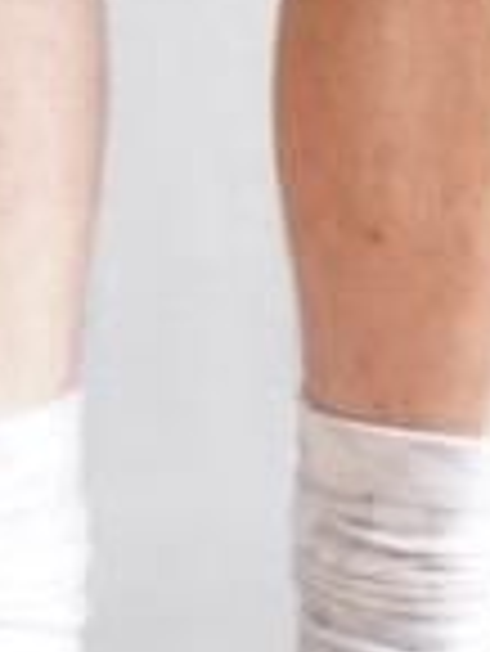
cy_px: -423
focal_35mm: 282
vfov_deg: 6.9
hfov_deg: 5.3
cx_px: 173
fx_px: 5315
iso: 1000
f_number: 3.5
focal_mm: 50
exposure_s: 1/125
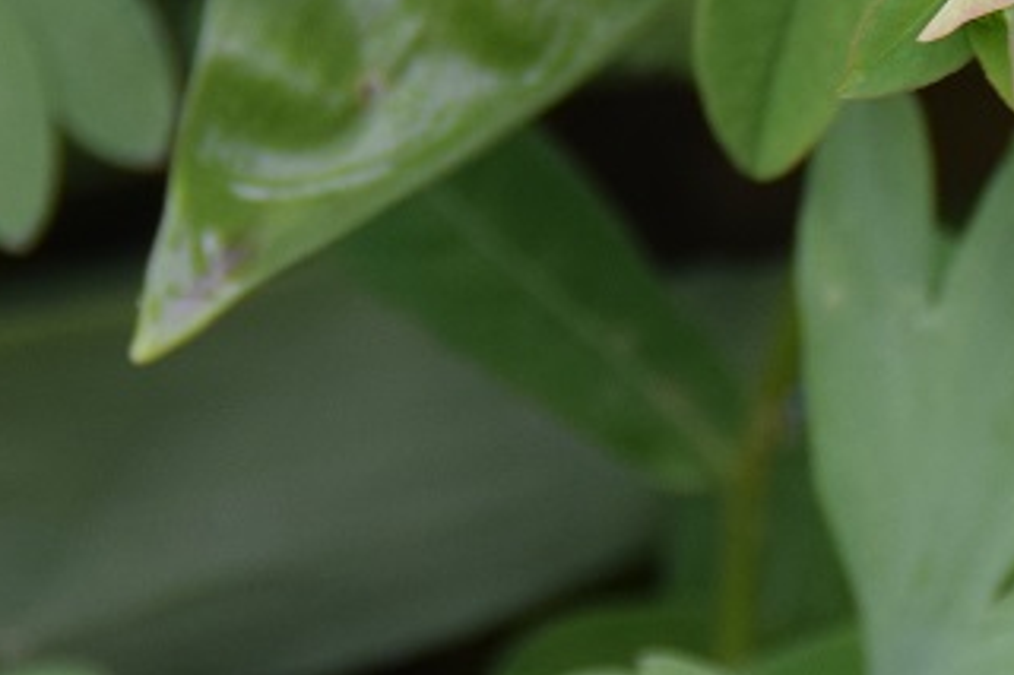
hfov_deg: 3.6
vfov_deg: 2.4
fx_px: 16243
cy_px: 358
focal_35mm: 577
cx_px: 973
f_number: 5
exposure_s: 1/250
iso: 400
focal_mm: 82
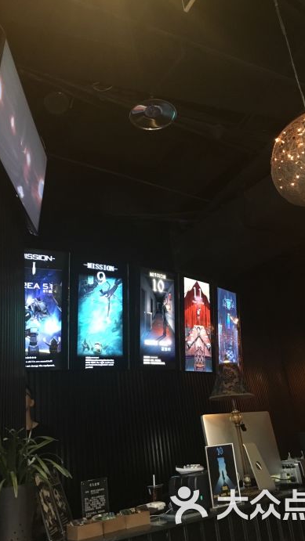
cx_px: 161
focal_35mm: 32
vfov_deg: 61.0
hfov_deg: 36.7
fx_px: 460
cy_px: 272
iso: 400
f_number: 2.2
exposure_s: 1/17
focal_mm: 4.15
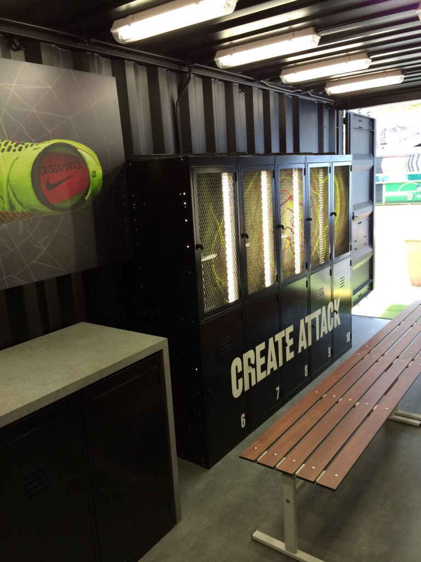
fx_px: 486
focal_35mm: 30
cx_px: 210
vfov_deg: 60.0
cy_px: 281
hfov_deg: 46.8
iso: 40
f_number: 2.2
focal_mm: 4.12
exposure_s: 1/30
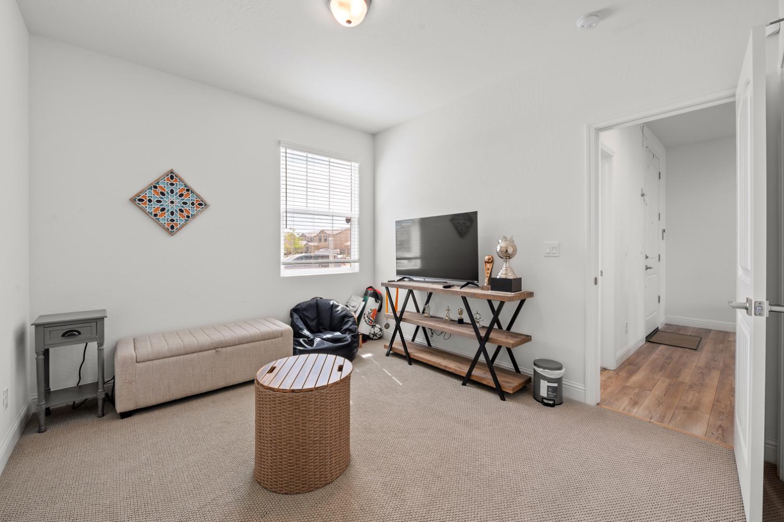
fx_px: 305
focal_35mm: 14
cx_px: 392
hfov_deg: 104.3
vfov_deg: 81.1
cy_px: 261
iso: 250
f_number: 9
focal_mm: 14
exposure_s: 1/8
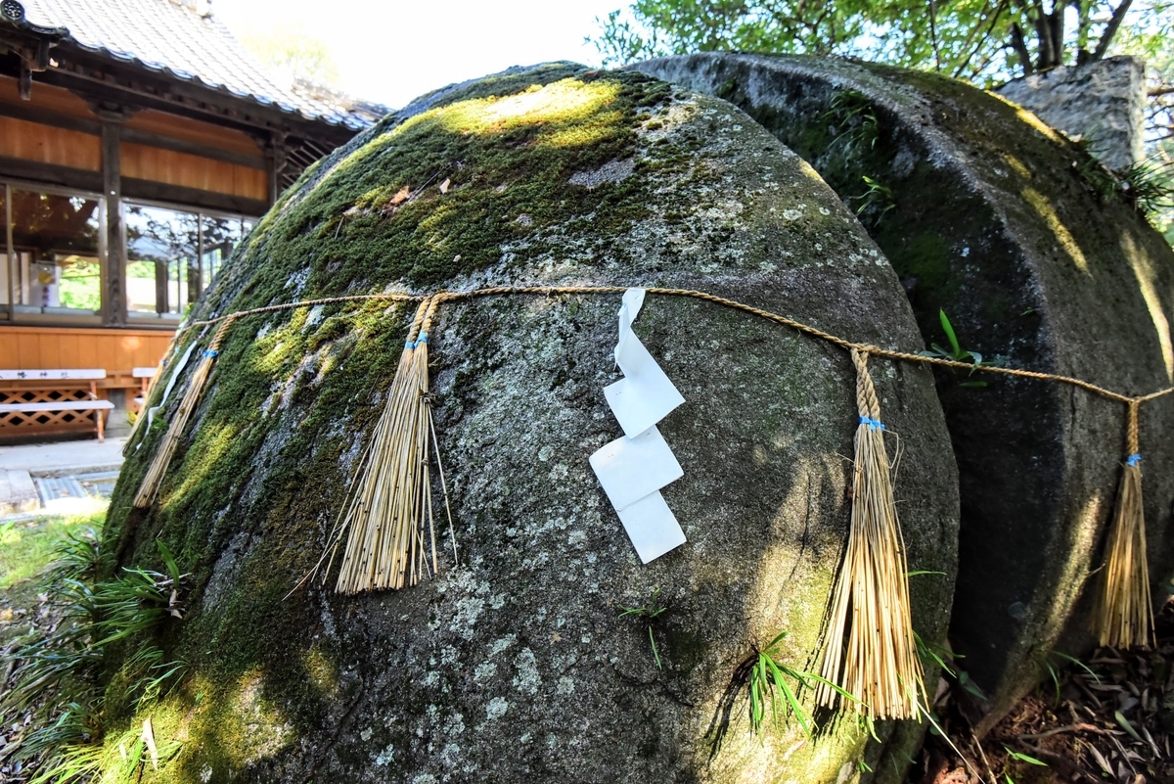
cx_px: 587
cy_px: 392
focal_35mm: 18
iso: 2000
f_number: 5.6
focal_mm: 18
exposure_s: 1/640
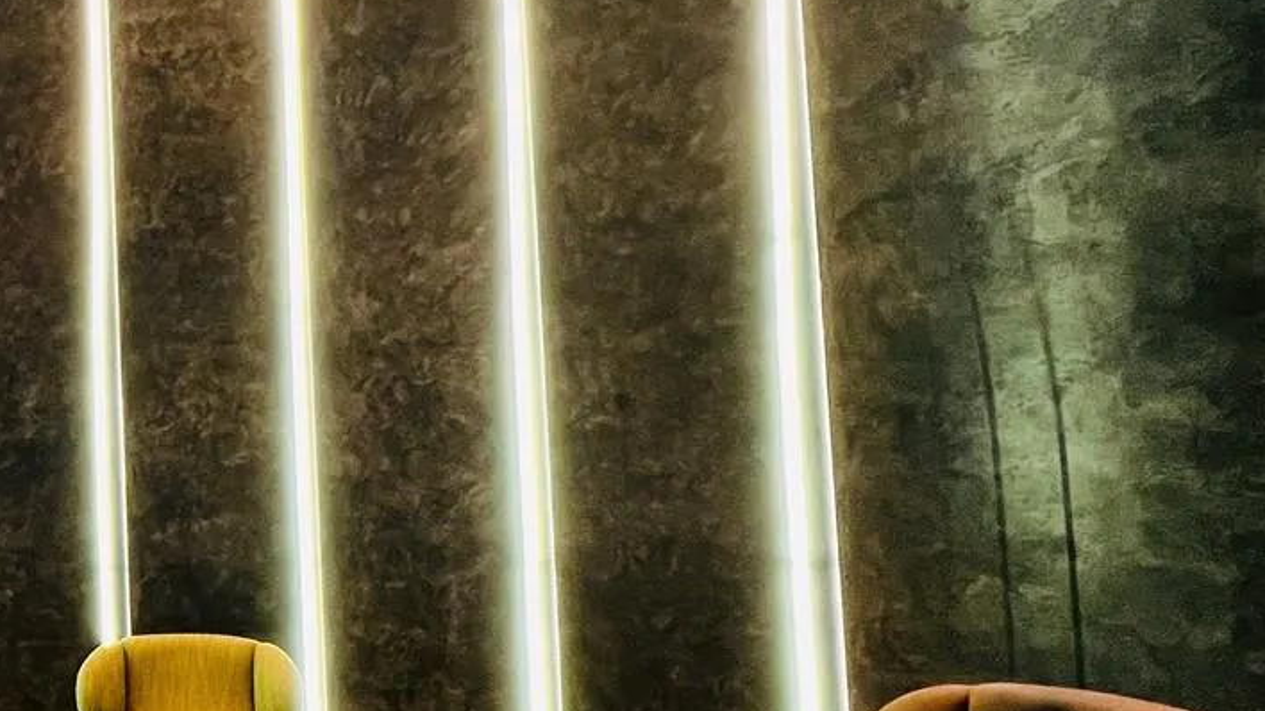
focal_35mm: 32
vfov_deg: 36.1
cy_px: 504
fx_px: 1073
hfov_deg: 45.8
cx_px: -121
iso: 250
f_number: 1.8
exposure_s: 1/51
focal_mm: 1.57
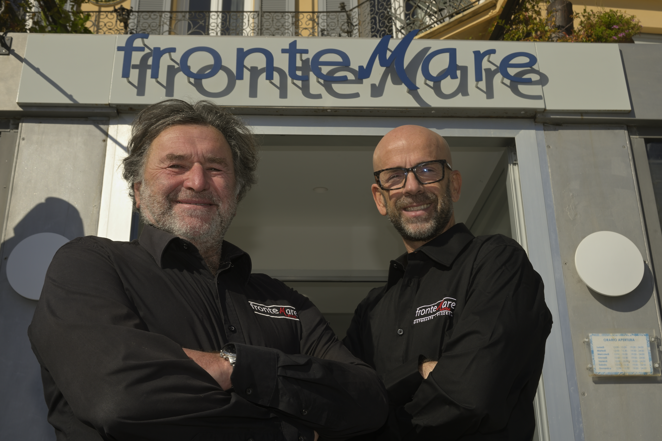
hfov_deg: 42.8
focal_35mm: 46
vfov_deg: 29.2
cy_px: 220
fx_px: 845
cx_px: 331
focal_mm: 46
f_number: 16
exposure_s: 1/125
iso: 100
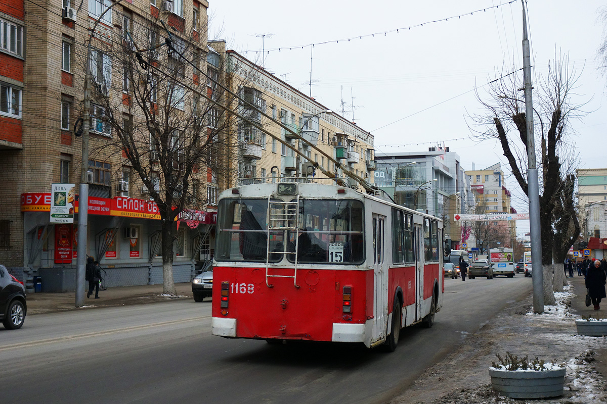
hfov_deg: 39.6
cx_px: 304
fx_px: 843
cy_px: 202
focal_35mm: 50
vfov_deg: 27.0
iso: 320
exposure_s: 1/500
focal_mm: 18.66
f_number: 3.2
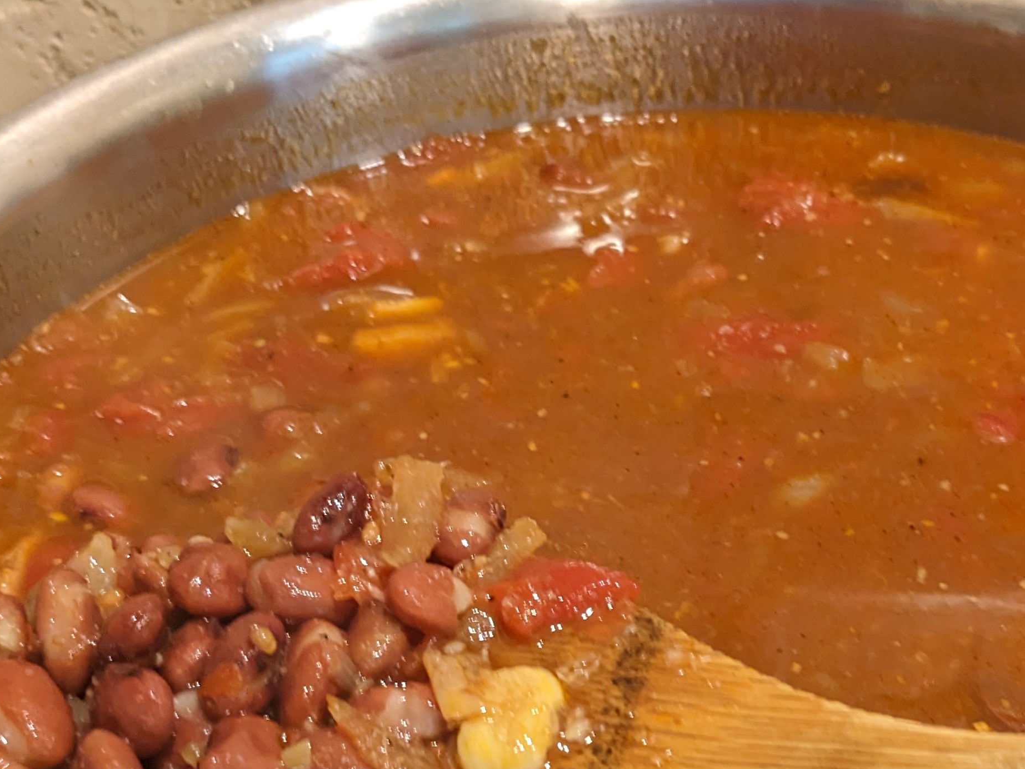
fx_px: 1747
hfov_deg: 32.1
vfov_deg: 23.5
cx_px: 768
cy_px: 821
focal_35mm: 59
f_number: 1.73
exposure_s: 1/24
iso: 117
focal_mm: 4.38
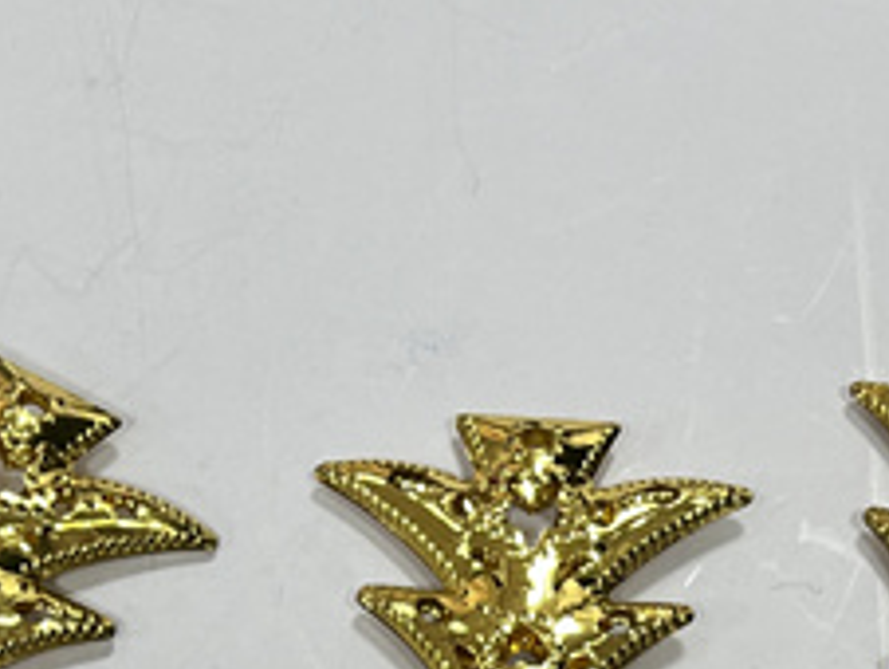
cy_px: 1401
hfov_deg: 17.1
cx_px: 504
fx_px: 2957
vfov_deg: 11.4
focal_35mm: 115
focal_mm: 5.1
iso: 80
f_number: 1.6
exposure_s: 1/100
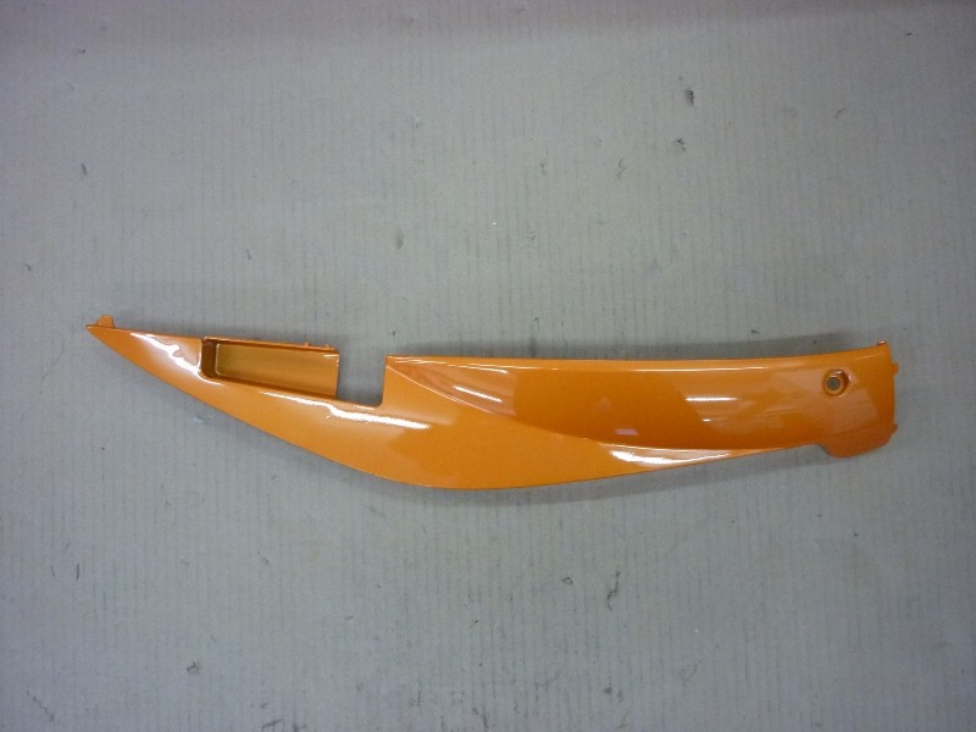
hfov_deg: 55.4
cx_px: 488
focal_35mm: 33
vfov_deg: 42.9
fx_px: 930
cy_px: 366
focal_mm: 5.5
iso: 400
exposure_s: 1/25
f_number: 2.8
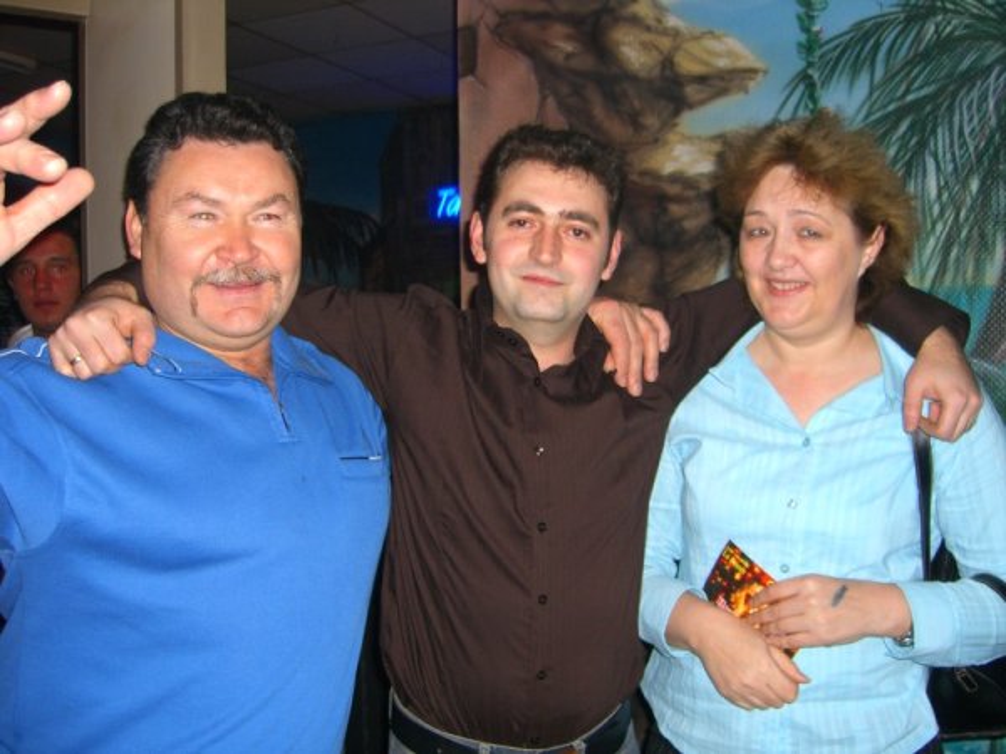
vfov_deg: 37.7
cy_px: 377
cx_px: 503
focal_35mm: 38
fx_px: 1104
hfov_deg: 49.0
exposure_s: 1/60
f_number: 2.8
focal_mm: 7.9
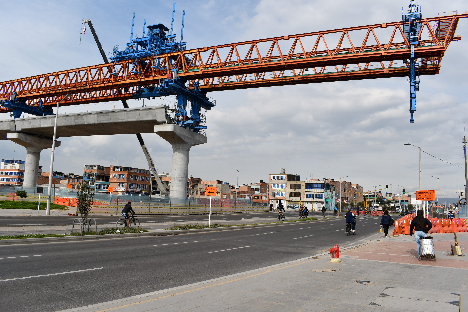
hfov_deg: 67.4
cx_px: 234
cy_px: 156
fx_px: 351
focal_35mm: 27
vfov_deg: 47.9
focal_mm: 18
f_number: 9
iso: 100
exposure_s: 1/320
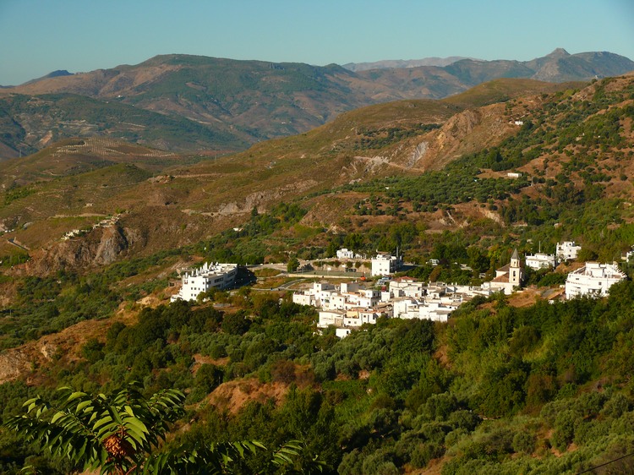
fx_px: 1648
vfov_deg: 16.4
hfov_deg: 21.8
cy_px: 238
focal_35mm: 90
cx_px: 317
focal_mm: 19.1
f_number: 5
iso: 100
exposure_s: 1/250
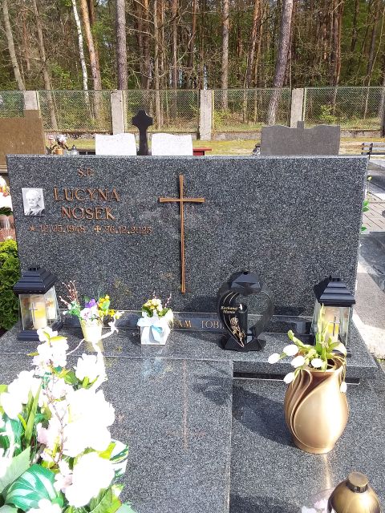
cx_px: 192
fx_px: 415
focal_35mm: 28
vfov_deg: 63.4
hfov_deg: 49.7
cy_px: 256
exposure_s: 1/569
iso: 40
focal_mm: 2.91
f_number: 1.9
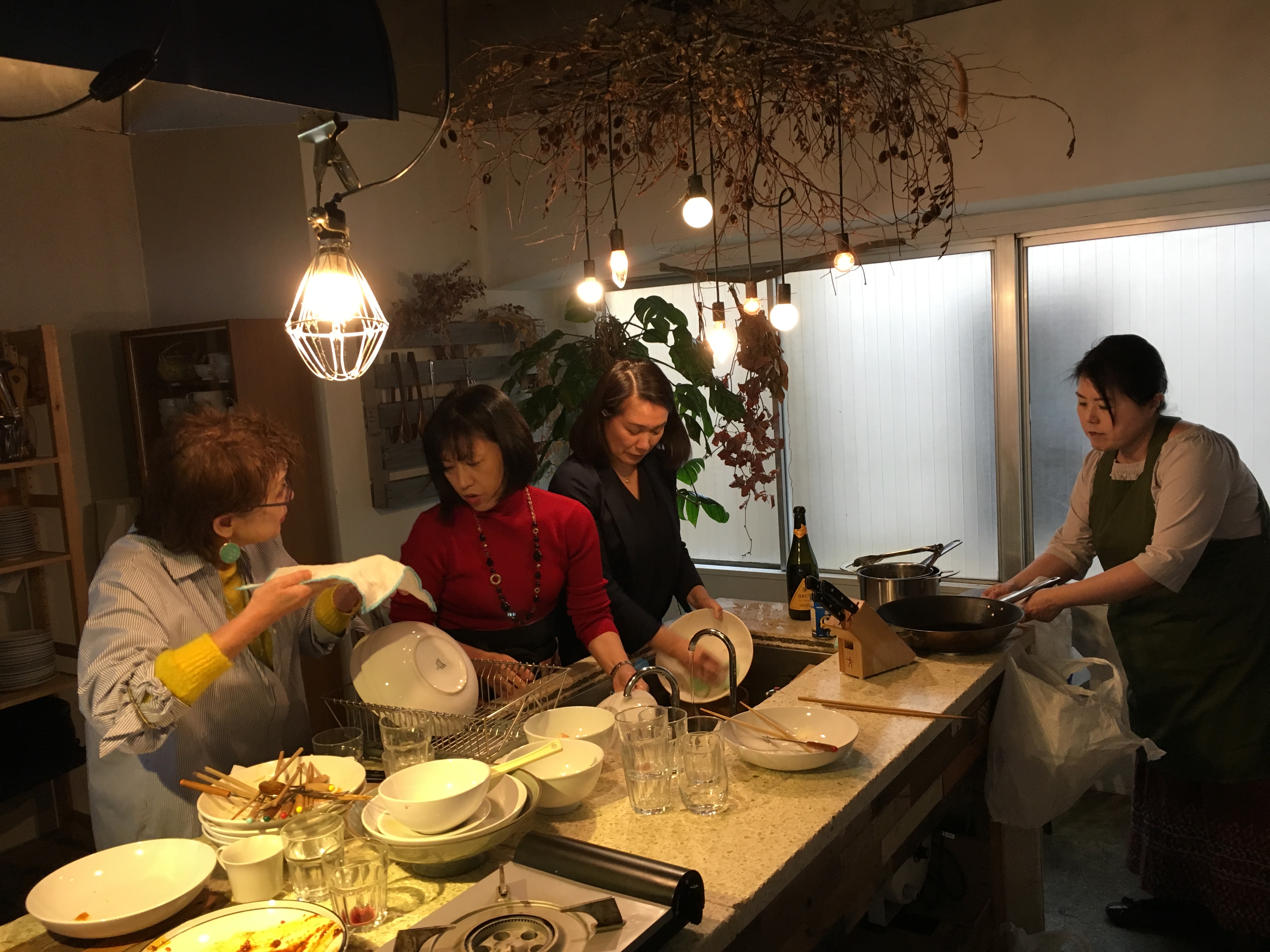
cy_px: 476
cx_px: 635
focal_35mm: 29
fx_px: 1064
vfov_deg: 48.2
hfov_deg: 61.7
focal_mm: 4.15
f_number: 2.2
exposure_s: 1/30
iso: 100
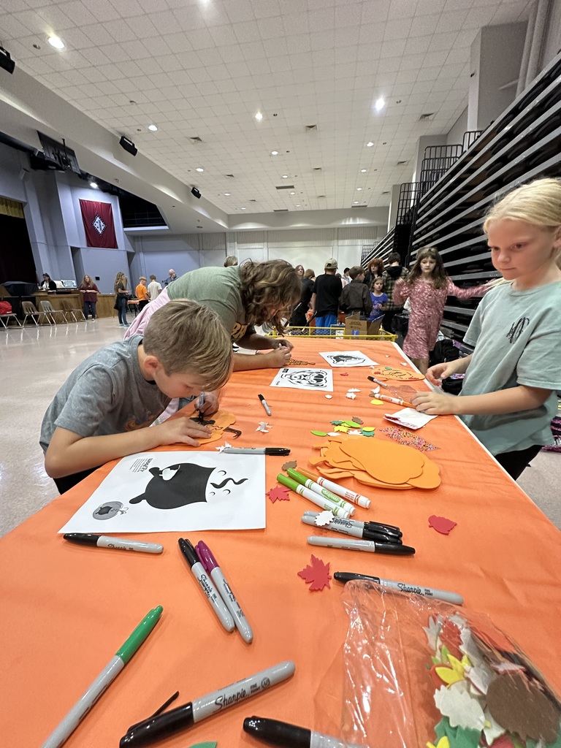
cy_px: 374
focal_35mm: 14
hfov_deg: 85.7
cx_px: 280
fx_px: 303
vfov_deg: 102.1
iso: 640
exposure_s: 1/60
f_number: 2.2
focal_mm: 2.22
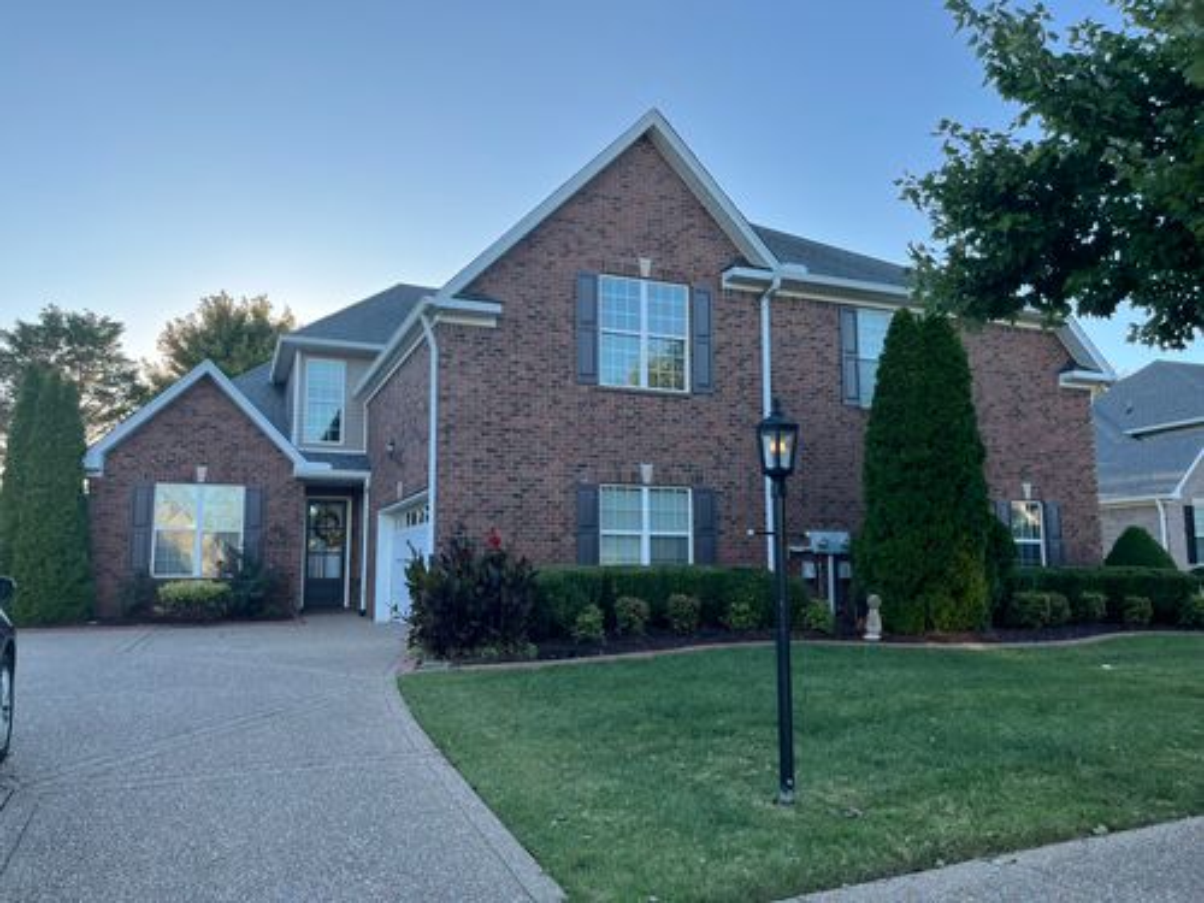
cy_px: 452
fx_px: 904
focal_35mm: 26
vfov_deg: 53.1
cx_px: 602
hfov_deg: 67.3
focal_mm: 5.1
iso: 50
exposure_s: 1/532
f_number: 1.6
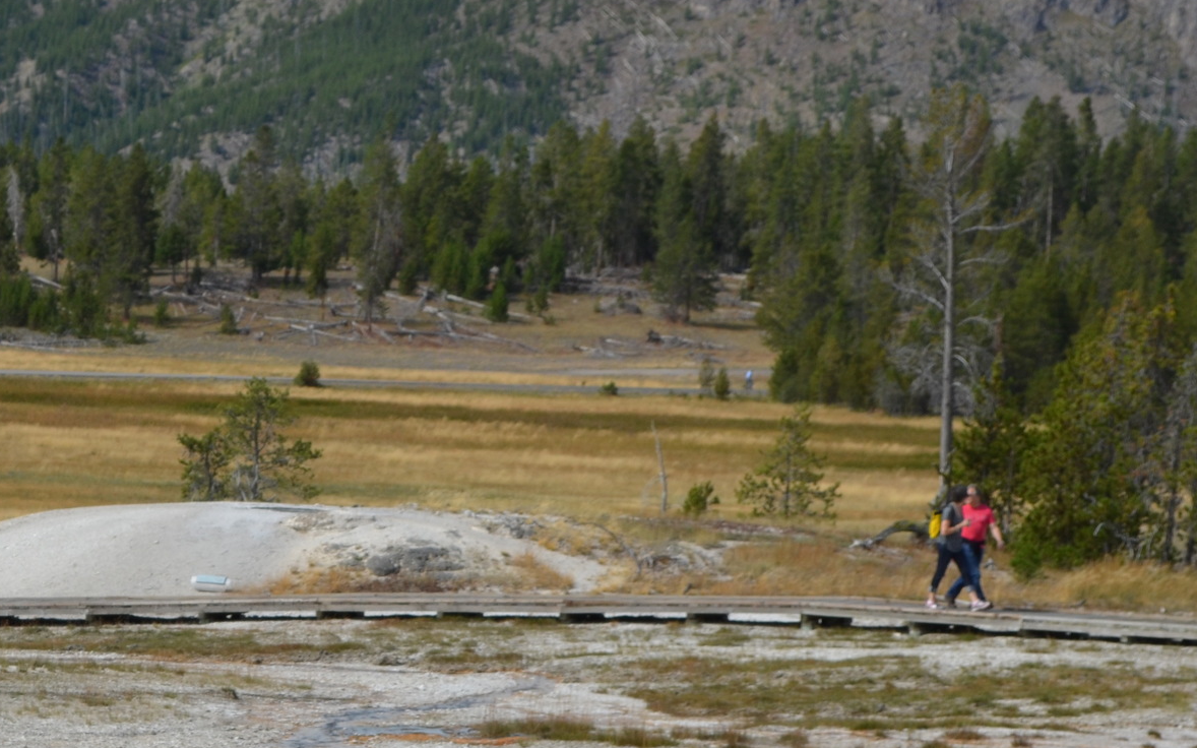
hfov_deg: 11.6
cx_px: -12
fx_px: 5809
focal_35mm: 178
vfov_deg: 7.4
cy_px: 650
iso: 200
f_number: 8
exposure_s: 1/500
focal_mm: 55
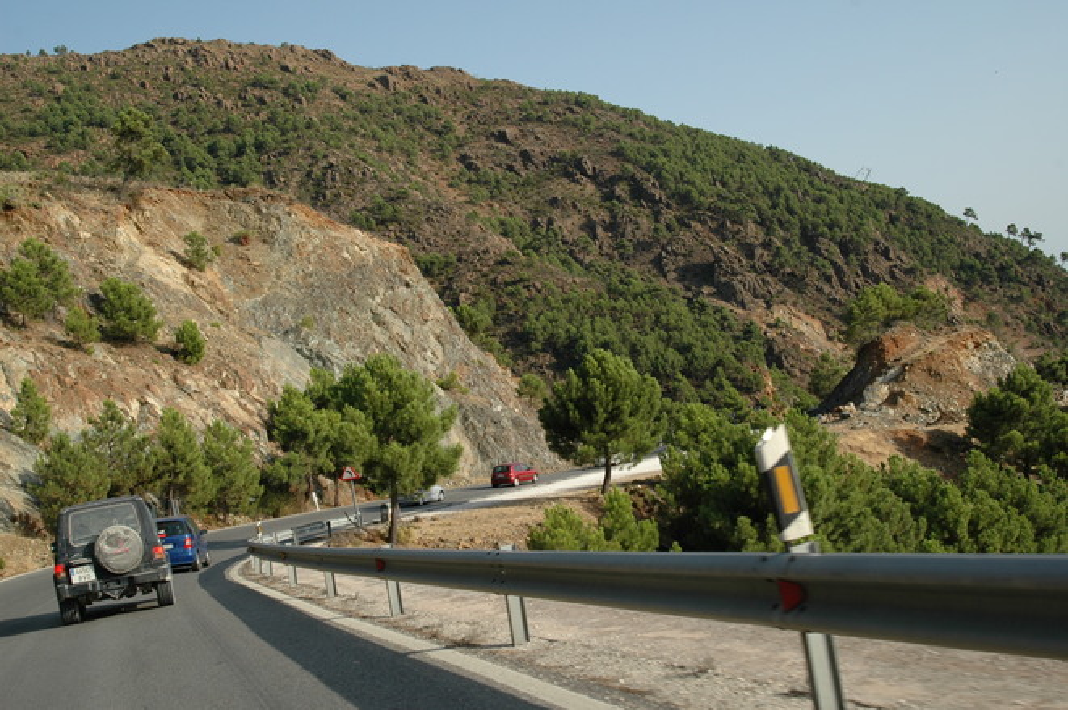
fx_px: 1244
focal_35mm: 42
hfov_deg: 46.4
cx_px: 534
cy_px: 355
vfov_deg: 31.8
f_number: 9
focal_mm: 28
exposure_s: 1/320
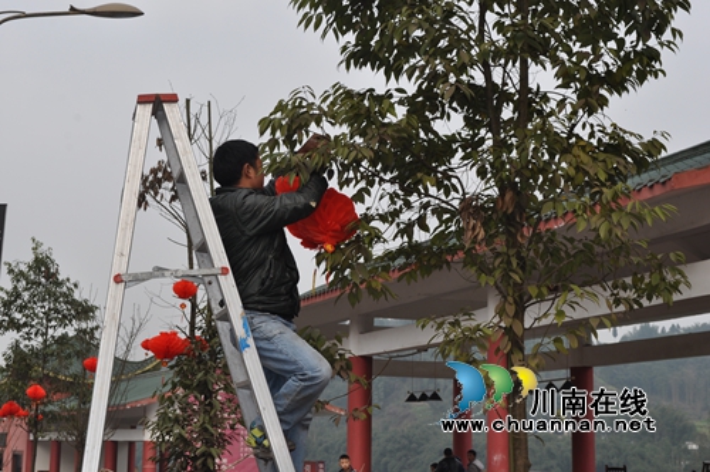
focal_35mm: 63
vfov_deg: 21.5
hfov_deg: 31.9
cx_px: 355
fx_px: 1241
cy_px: 236
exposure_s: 1/200
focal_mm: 42
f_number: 10
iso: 200
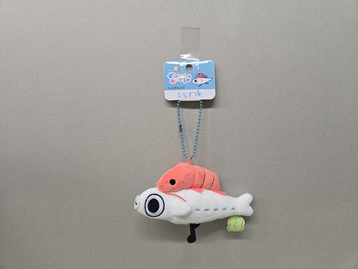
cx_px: 179
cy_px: 134
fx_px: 238
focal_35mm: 23
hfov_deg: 73.9
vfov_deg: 58.9
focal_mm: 5.4
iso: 200
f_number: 1.8
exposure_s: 1/100
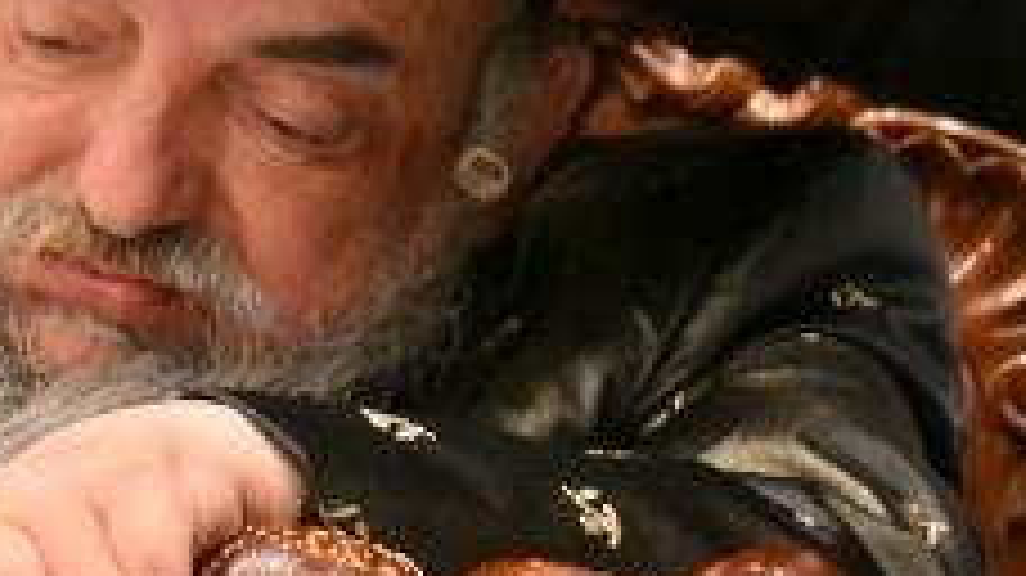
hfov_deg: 3.8
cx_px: 333
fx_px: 15337
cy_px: 83
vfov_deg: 2.2
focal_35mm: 564
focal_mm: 120
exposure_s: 1/200
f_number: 4
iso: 400
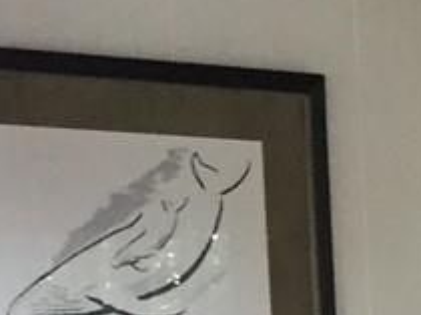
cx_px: 1363
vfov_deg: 6.3
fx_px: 2685
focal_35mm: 221
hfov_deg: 7.6
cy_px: 805
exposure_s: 1/30
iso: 125
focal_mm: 4.15
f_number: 2.2
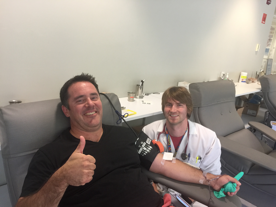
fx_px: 231
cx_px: 138
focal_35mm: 29
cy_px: 104
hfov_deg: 61.7
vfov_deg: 48.2
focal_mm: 4.15
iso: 64
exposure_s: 1/15
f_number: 2.2
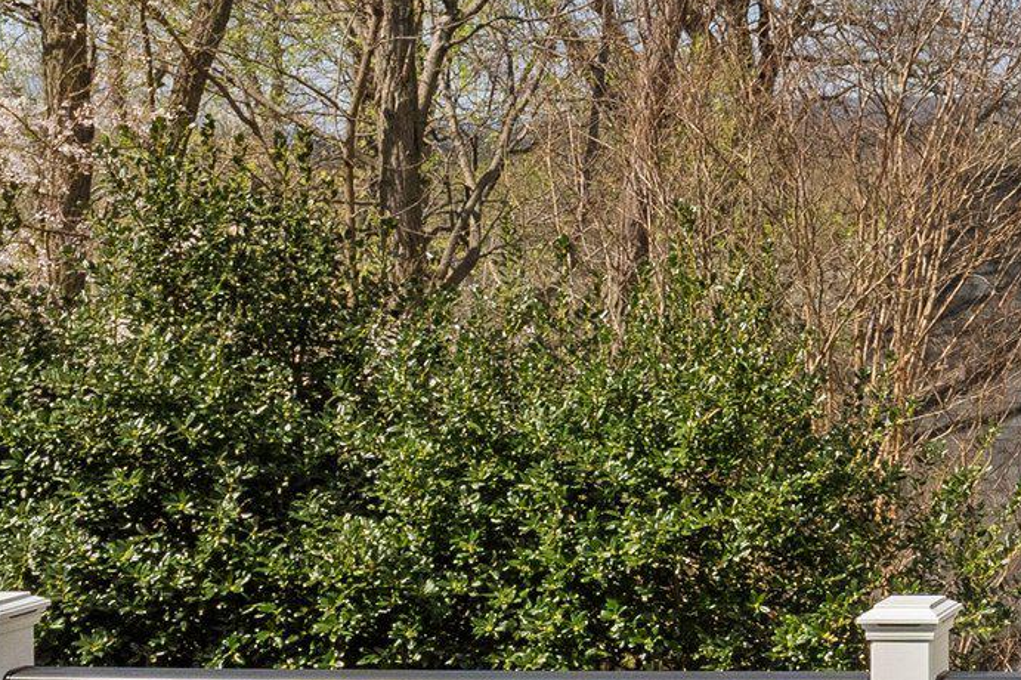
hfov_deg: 21.3
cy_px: -110
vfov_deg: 15.4
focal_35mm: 86
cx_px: 1343
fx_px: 2438
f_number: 8
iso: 800
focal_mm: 19.5
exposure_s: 1/3200
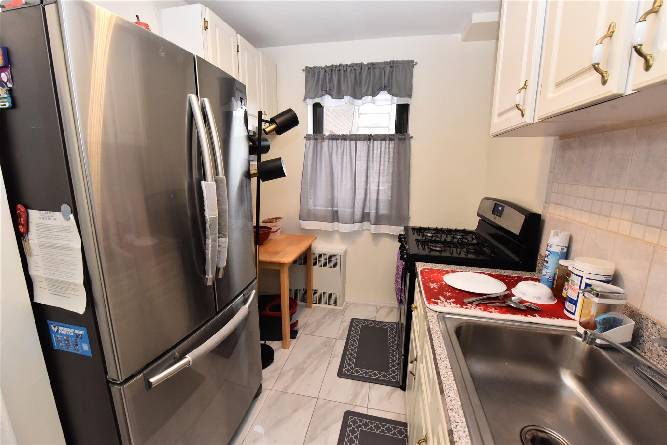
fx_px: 278
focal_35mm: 15
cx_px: 334
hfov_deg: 100.4
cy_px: 222
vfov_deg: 77.3
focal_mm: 15
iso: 3200
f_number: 9
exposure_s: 1/60
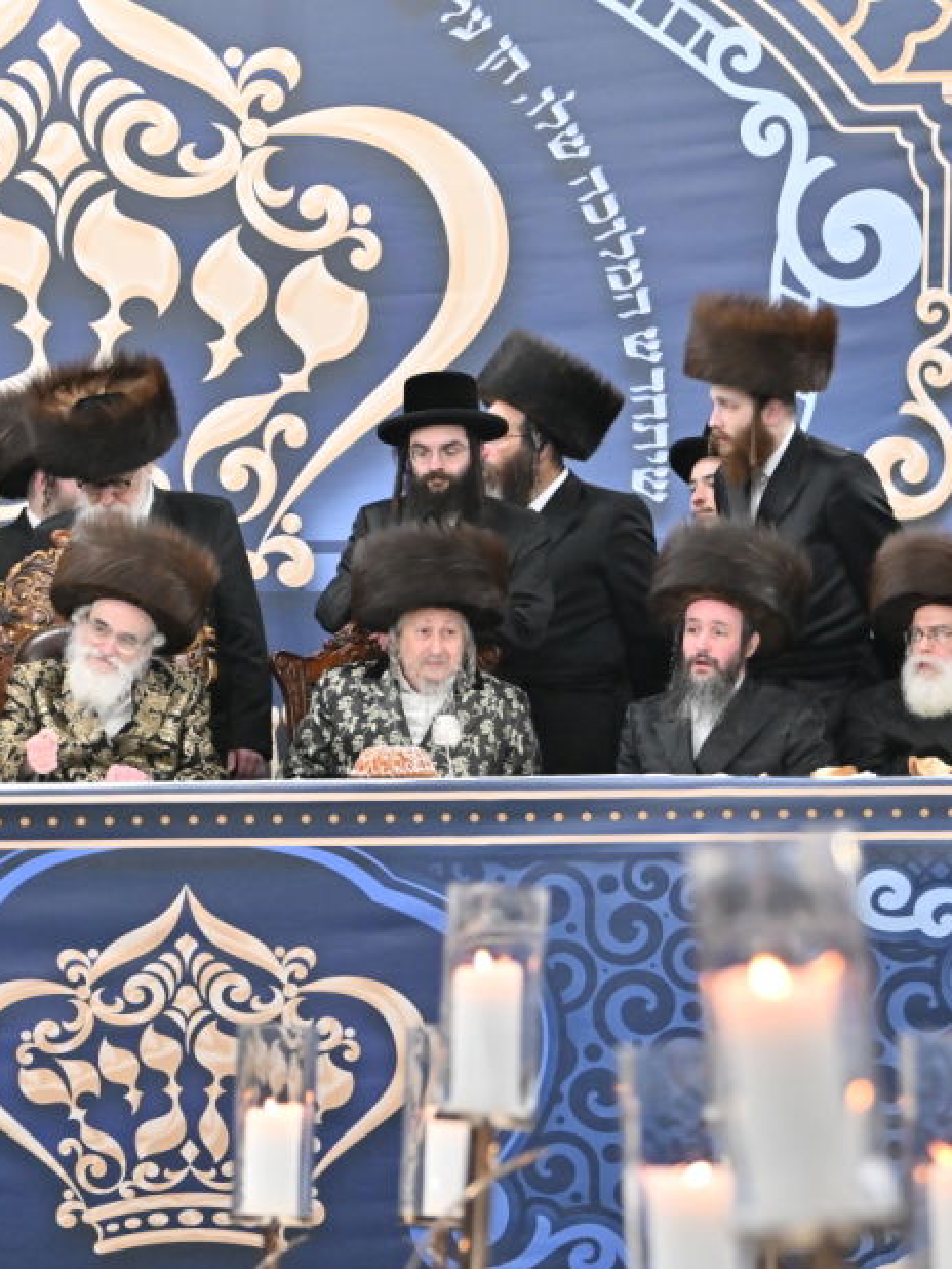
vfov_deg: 8.5
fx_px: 8575
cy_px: 651
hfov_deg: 6.3
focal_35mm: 234
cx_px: -76
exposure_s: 1/320
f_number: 2.8
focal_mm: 98
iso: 1250
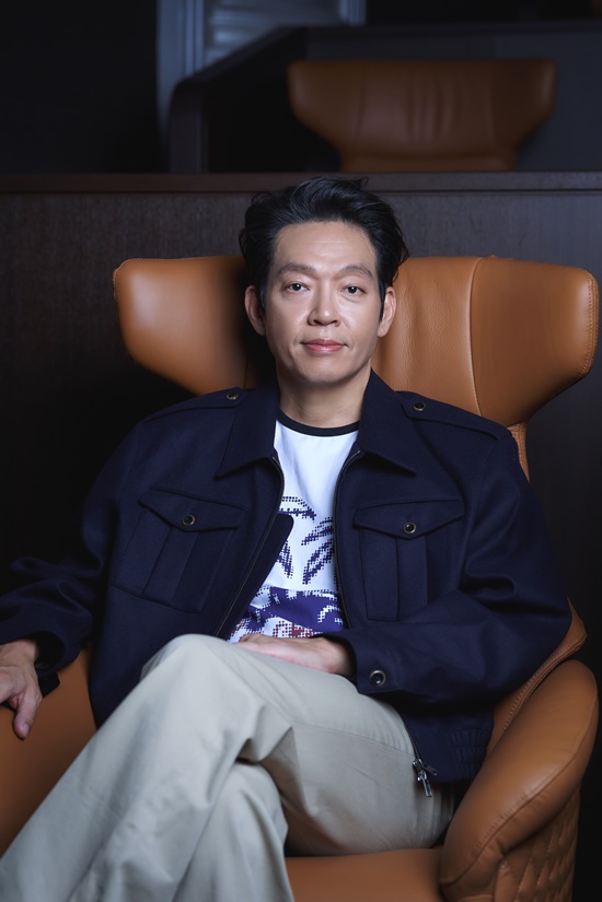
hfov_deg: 16.9
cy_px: 451
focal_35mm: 81
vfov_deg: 25.1
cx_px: 301
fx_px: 2032
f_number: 4.5
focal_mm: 81
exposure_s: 1/160
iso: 250
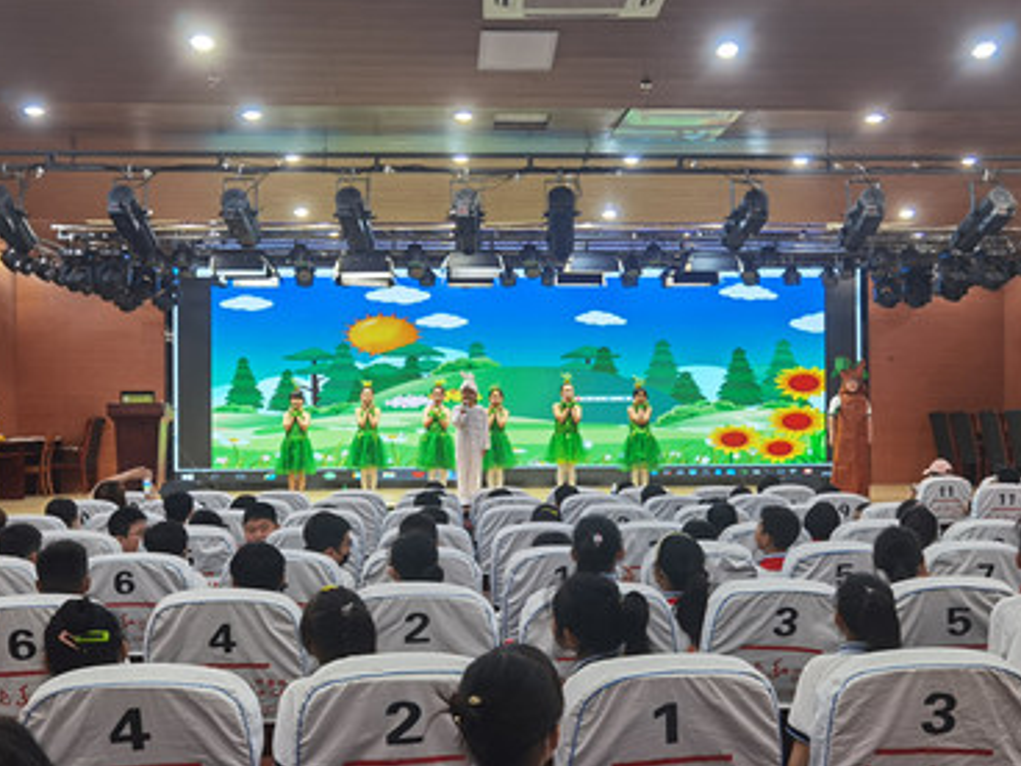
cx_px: 516
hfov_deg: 50.1
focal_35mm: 37
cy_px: 408
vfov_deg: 38.6
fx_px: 1091
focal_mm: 6.71
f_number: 1.9
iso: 64
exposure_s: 1/50
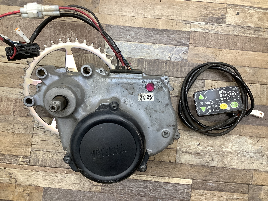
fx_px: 240
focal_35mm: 31
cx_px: 134
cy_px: 100
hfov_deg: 58.4
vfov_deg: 45.4
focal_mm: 3.3
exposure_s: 1/60
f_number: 2.4
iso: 125
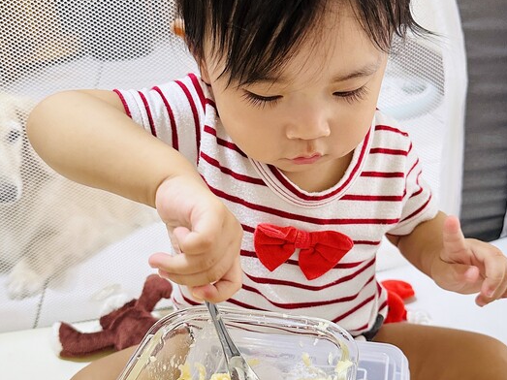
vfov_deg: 36.6
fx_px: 571
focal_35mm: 39
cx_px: 292
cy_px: 236
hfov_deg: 47.7
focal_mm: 6.86
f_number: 1.78
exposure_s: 1/60
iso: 320
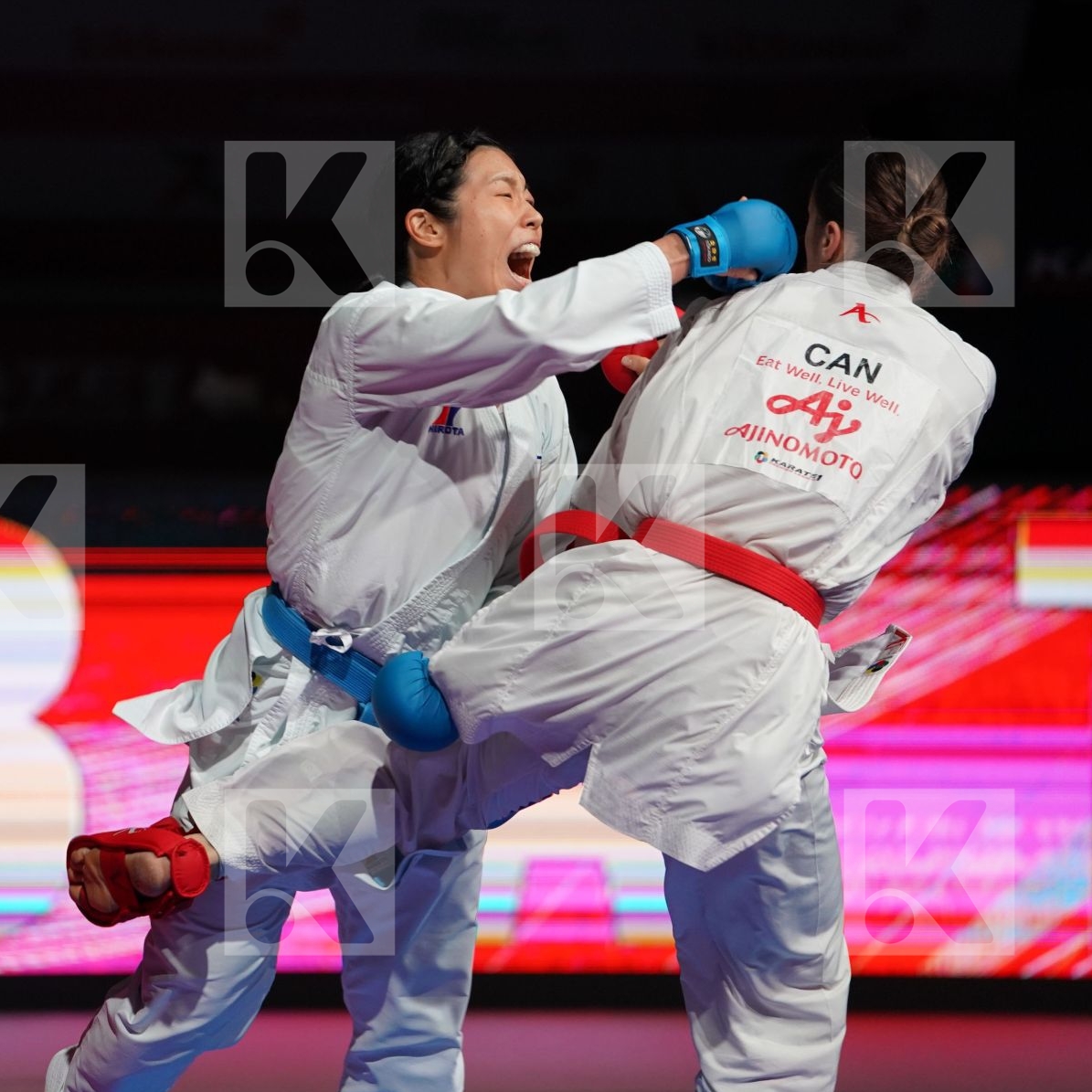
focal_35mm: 256
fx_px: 9137
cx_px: 310
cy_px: 547
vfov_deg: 6.8
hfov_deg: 6.8
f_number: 2.8
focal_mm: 200
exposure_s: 1/1000
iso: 2000
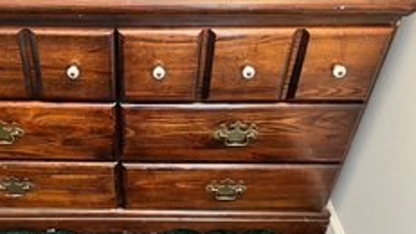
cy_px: 145
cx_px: 123
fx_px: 463
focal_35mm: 42
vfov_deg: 28.3
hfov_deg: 47.2
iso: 500
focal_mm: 5.7
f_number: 1.5
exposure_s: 1/30
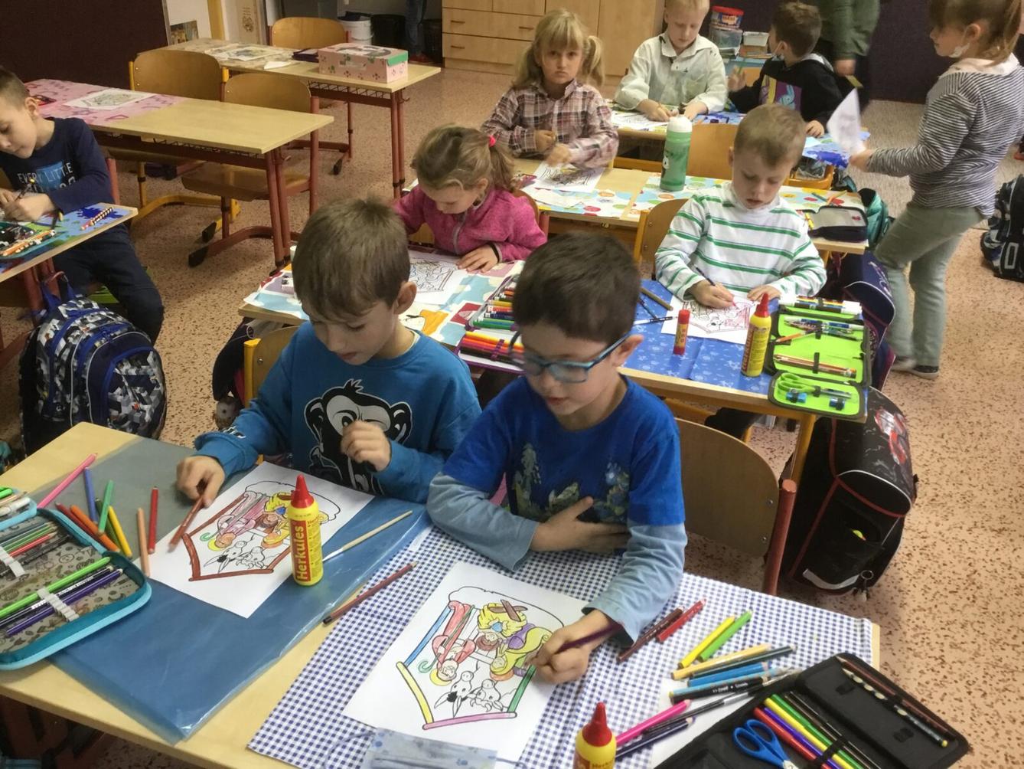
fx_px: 917
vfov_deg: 45.5
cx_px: 512
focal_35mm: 31
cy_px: 384
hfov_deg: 58.3
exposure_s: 1/33
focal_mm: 3.3
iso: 125
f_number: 2.4
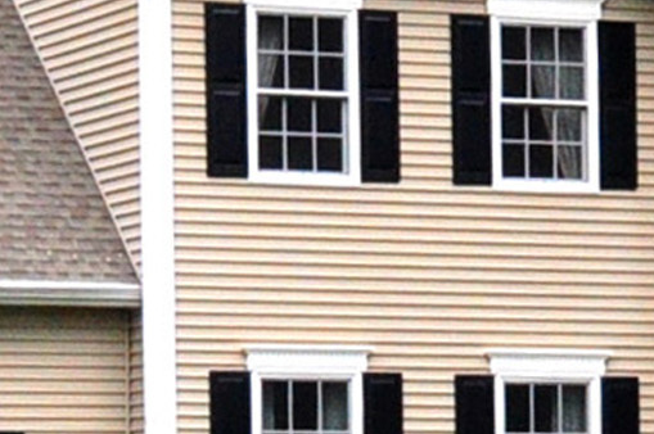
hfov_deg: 12.0
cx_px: 434
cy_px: 103
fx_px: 3103
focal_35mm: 171
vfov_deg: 8.0
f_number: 8
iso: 1000
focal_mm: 20
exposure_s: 1/320
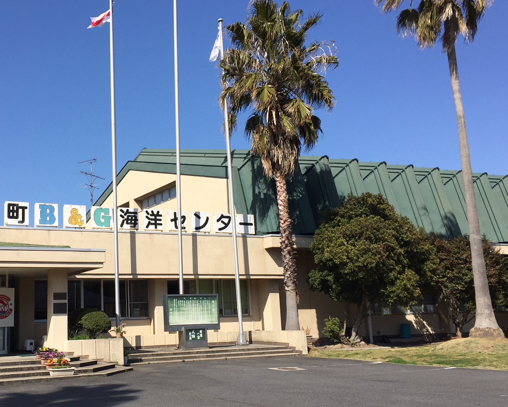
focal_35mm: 42
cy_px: 204
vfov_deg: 35.7
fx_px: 631
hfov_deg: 42.9
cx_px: 151
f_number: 2.2
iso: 32
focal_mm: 4.15
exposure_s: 1/2825
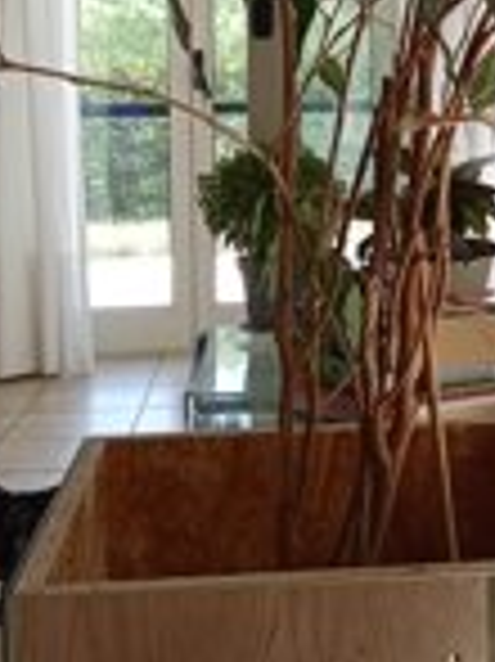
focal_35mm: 71
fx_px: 1356
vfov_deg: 26.7
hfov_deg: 20.4
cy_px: 104
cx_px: 418
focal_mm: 2.78
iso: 160
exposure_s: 1/100
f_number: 2
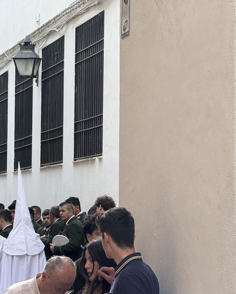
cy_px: 151
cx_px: 40
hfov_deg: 9.6
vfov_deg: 12.0
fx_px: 1406
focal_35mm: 161
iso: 64
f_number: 2.8
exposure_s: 1/259
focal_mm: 15.66
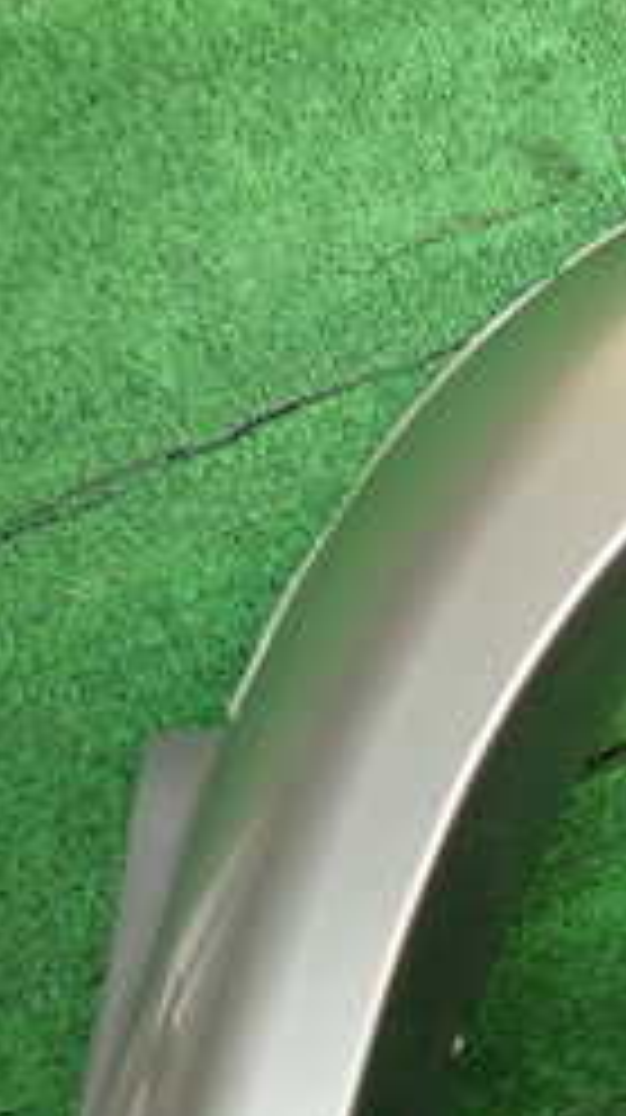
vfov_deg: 31.5
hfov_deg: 15.3
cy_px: 788
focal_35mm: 66
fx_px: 1953
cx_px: 1189
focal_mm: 4.5
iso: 100
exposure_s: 1/60
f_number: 2
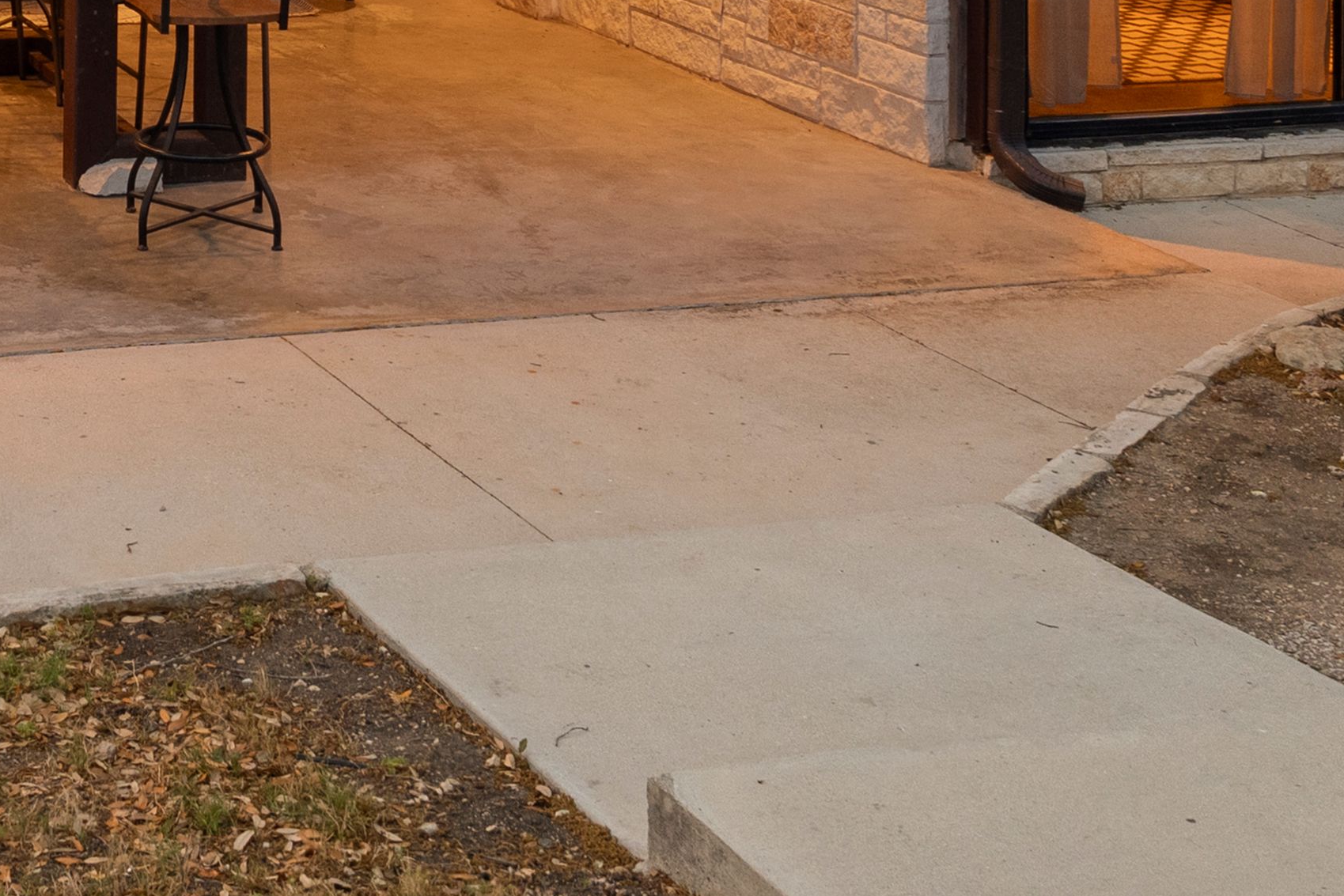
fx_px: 2464
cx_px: -67
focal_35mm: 66
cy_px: -466
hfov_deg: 28.2
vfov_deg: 18.2
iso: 800
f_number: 8
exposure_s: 1/1.67
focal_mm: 16
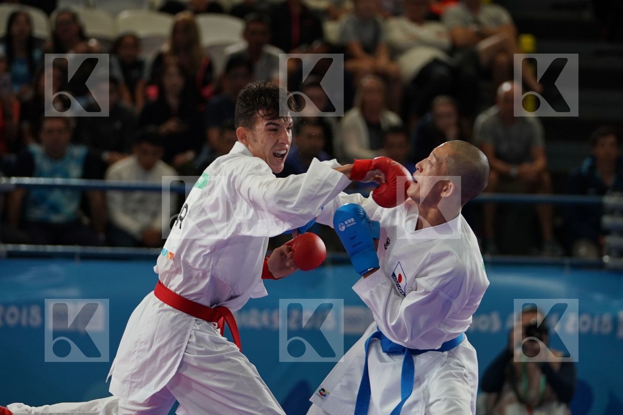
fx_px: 3582
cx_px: 312
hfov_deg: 9.9
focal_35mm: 207
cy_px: 208
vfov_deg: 6.6
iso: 800
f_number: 2.8
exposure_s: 1/1000
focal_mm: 138
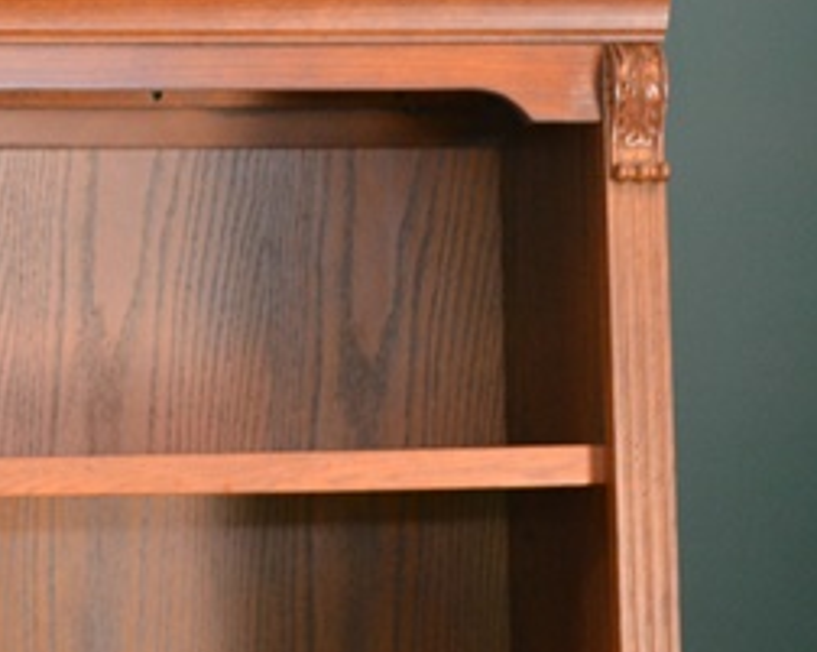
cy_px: 315
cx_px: -152
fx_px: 3650
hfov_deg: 12.5
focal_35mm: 151
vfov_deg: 10.2
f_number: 5.3
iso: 3200
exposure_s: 1/25
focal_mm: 45
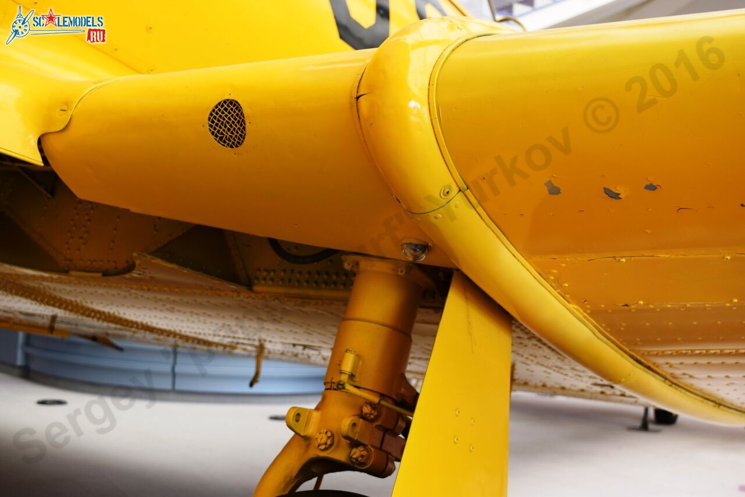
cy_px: 248
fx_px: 931
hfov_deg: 43.6
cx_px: 372
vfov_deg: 29.9
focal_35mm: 45
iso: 400
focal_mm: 30
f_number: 6.3
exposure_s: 1/125
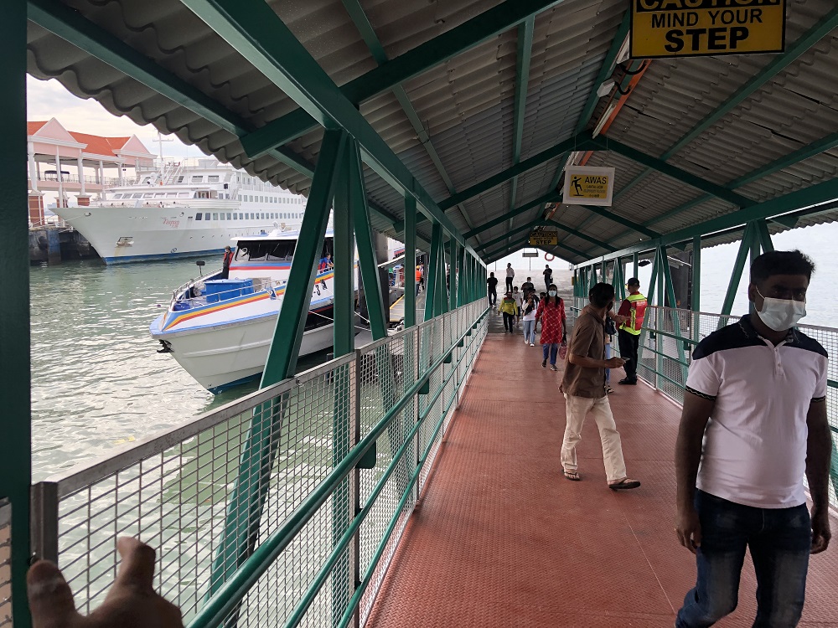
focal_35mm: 28
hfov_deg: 63.4
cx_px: 419
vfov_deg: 49.7
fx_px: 678
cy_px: 314
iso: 20
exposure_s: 1/448
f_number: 1.8
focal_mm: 3.99
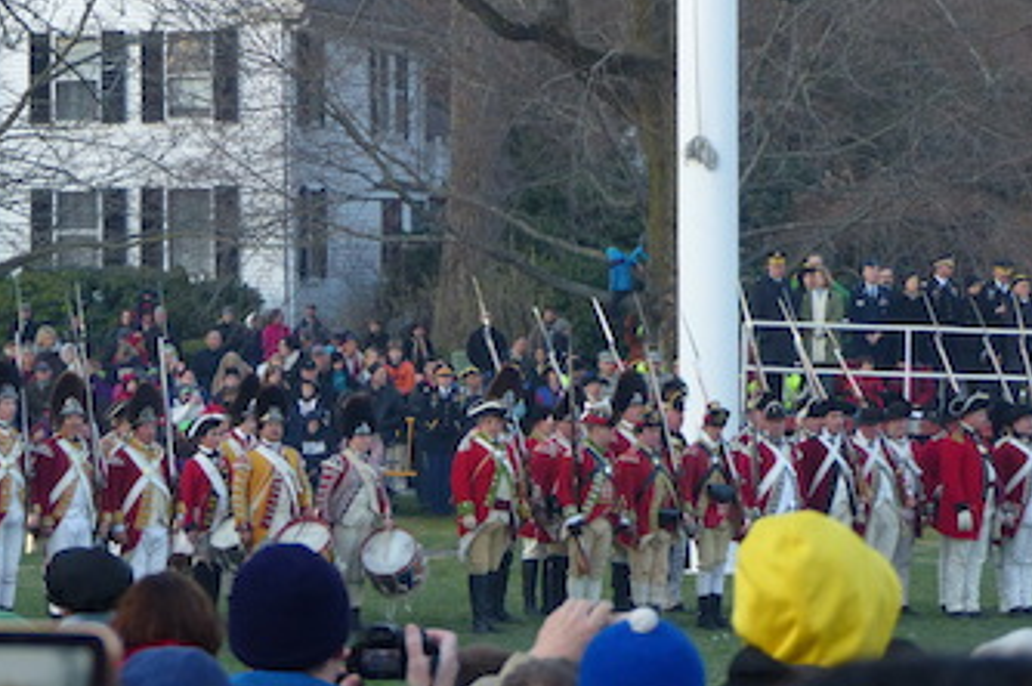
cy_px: 93
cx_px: 311
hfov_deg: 7.7
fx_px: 7618
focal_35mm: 266
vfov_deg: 5.2
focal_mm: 28.7
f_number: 2.8
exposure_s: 1/80
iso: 250
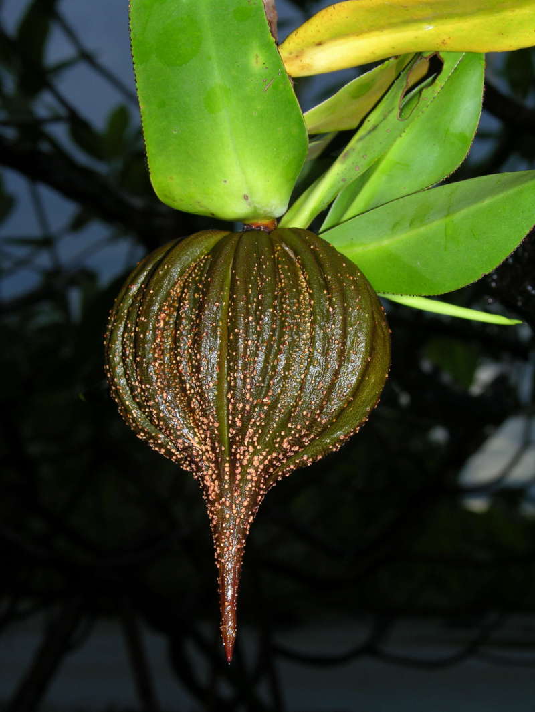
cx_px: 268
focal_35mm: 100
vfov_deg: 19.6
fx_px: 2060
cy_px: 356
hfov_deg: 14.8
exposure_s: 1/120
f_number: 7.3
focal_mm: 25.4
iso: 50
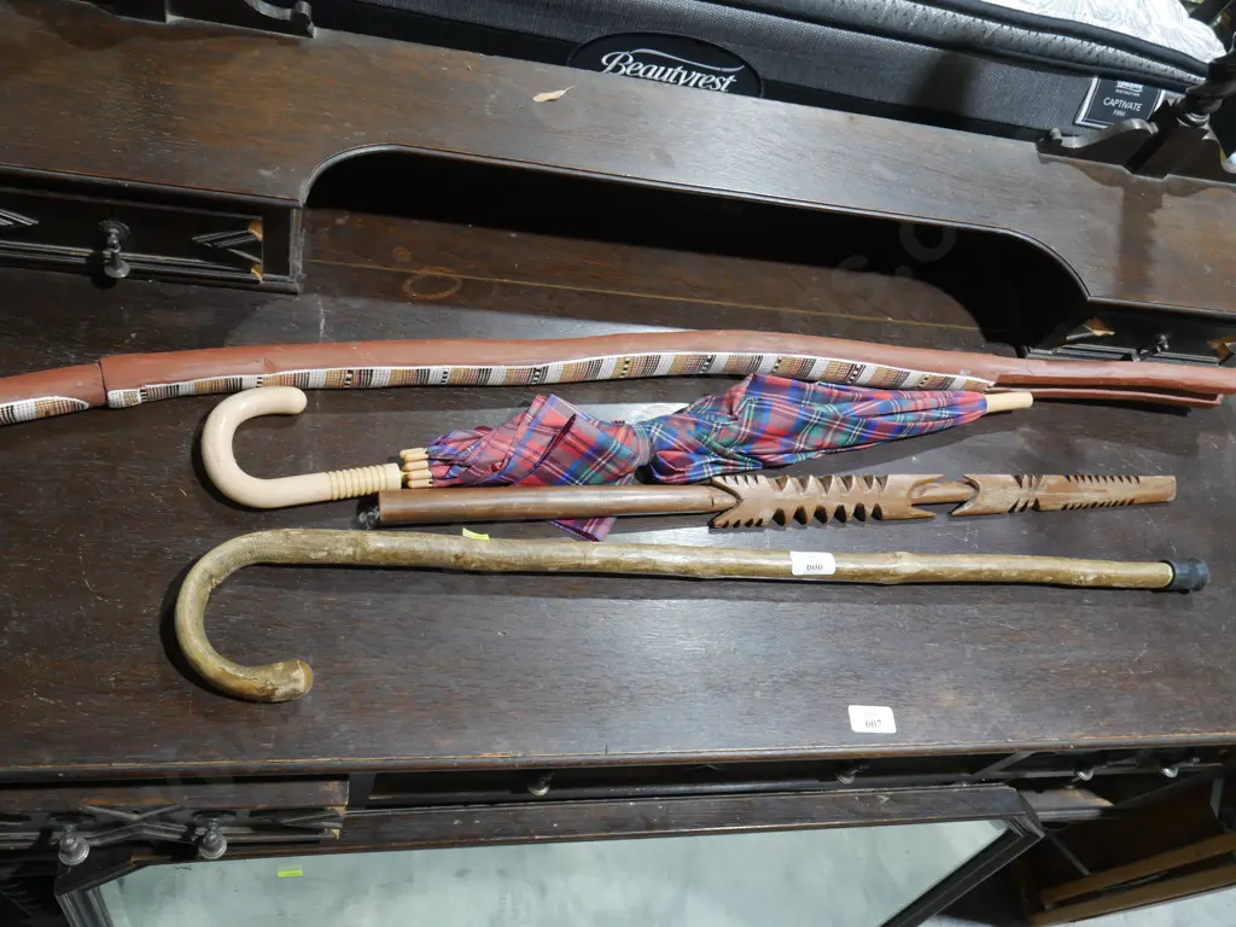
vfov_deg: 49.7
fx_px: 1000
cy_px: 464
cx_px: 618
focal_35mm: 28
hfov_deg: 63.4
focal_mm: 14
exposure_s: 1/60
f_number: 5.6
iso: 1250
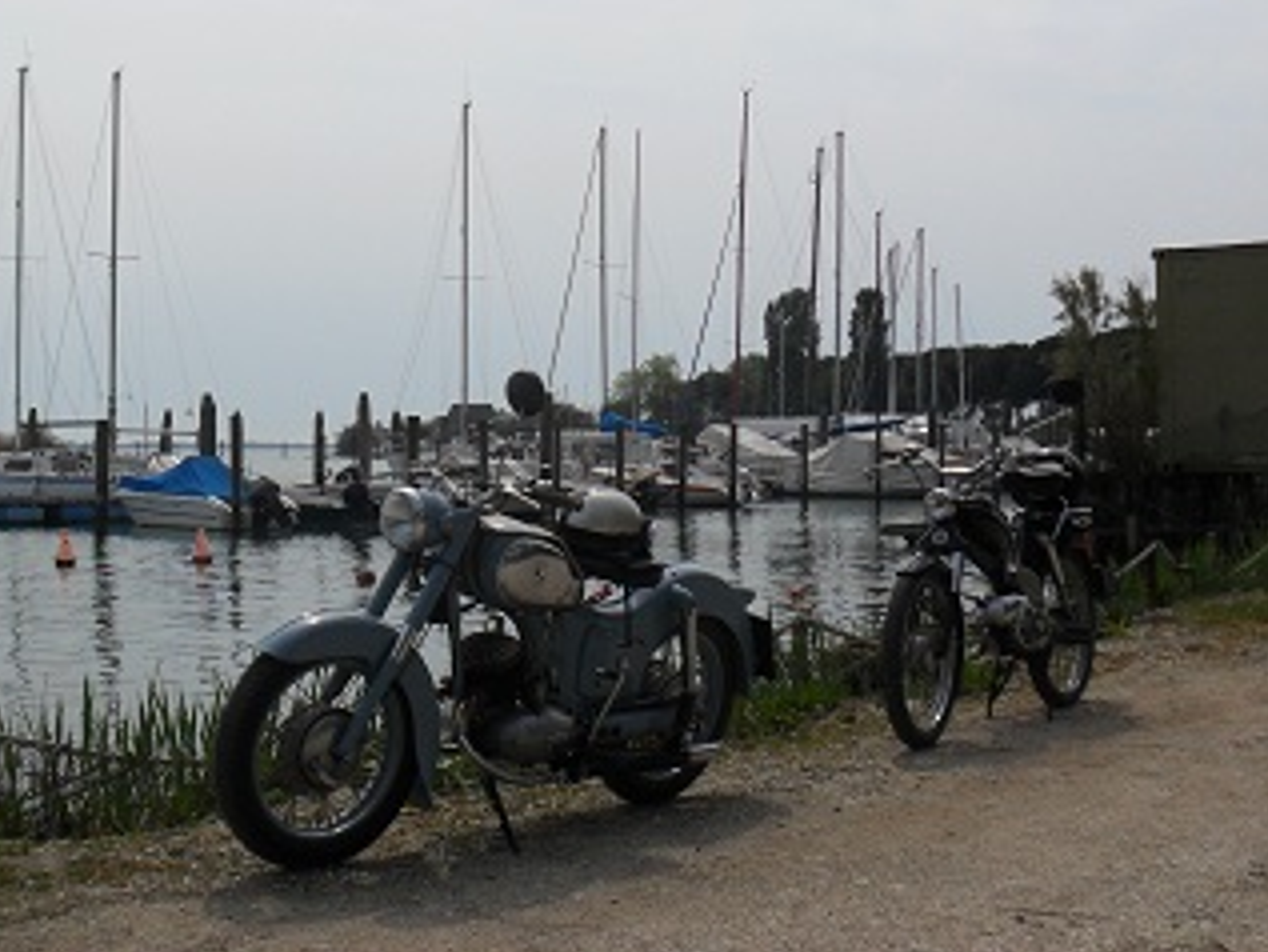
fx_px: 1942
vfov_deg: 27.4
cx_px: 388
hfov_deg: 35.7
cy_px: 332
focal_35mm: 53
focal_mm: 6.3
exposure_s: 1/750
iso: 80
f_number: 7.6
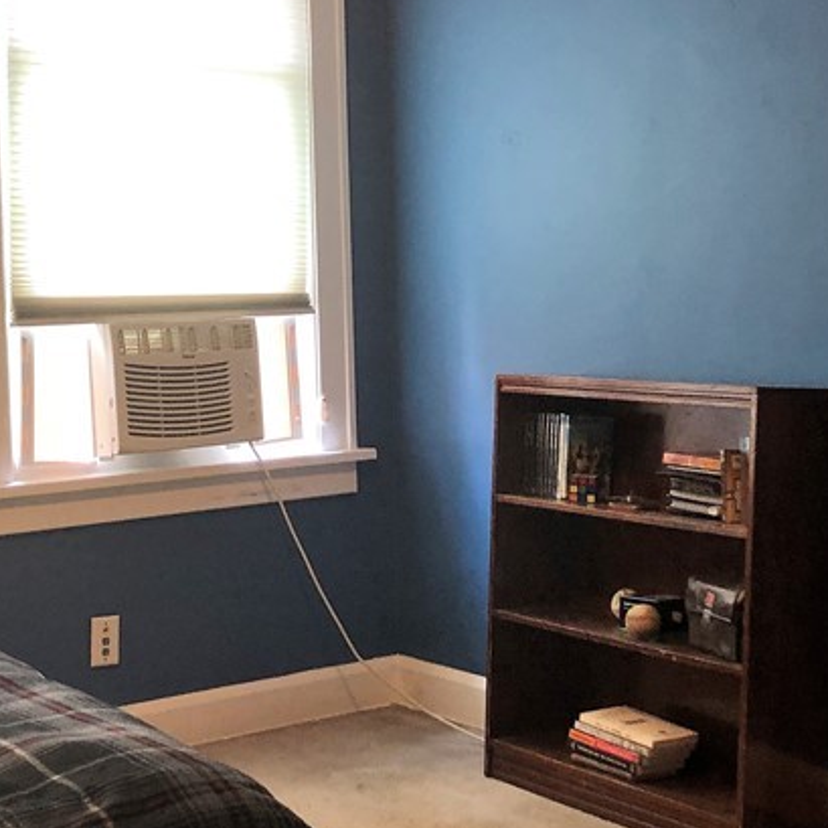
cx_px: 338
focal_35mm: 62
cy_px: 389
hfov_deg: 27.7
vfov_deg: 27.7
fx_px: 1678
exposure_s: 1/17
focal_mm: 3.99
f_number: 1.8
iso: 40
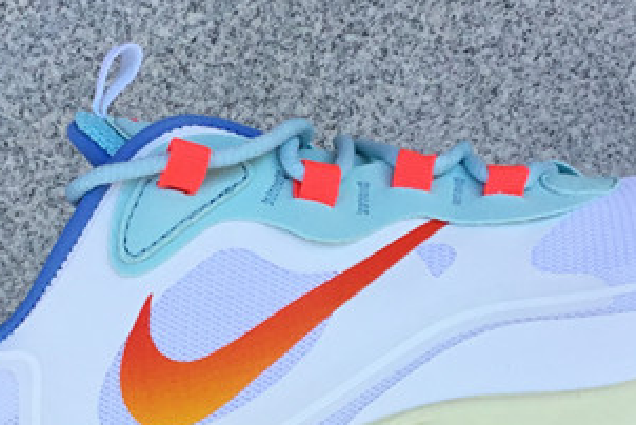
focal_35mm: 96
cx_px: 259
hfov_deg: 21.2
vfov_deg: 14.2
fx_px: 1698
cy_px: 317
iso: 25
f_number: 2.4
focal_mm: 3.3
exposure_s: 1/365
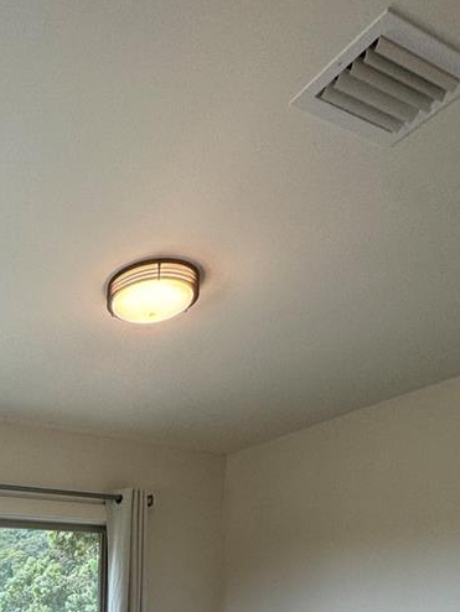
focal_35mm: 34
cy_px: 727
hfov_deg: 36.9
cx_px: -15
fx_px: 602
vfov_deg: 39.6
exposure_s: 1/120
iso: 100
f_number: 2.2
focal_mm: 2.22
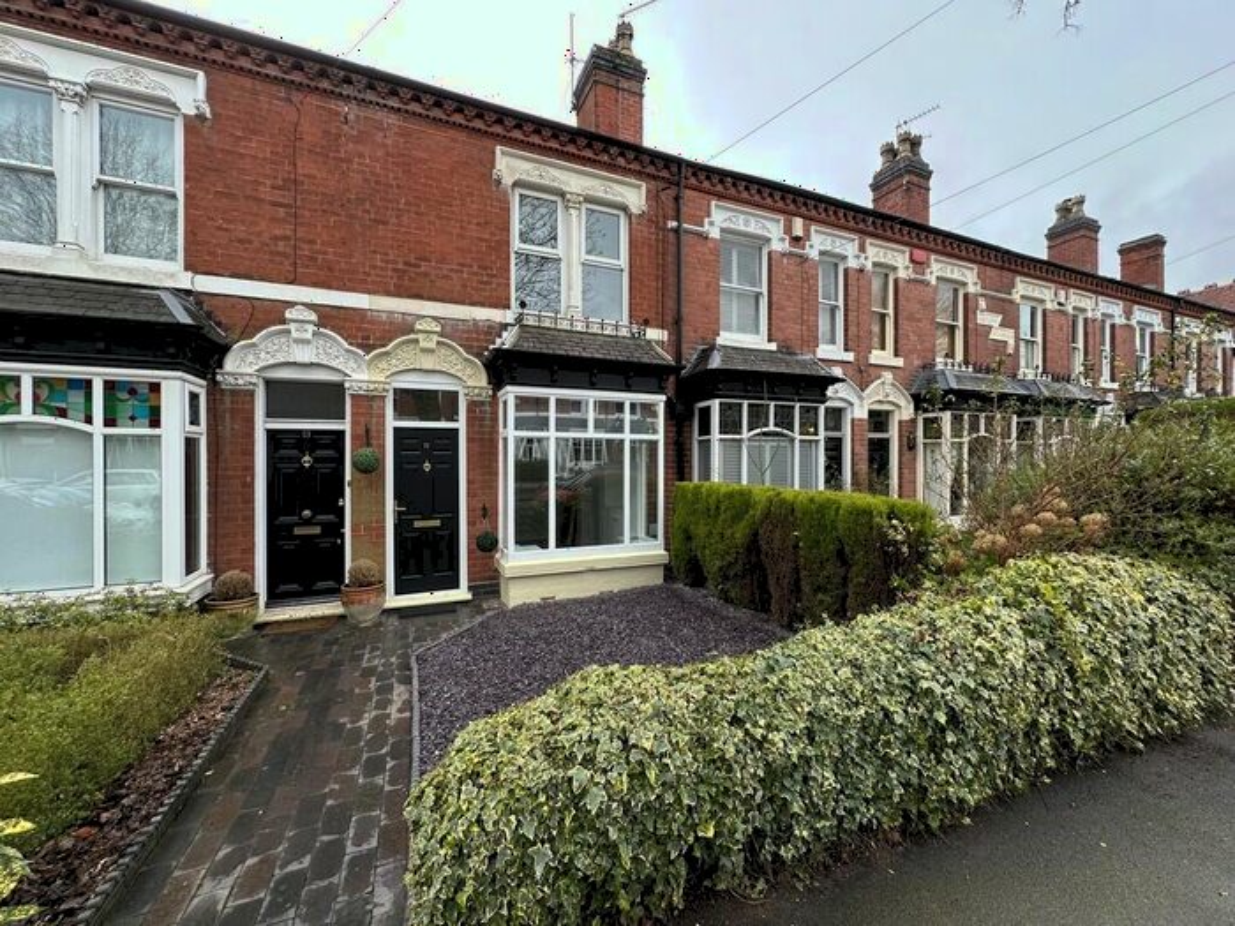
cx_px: 618
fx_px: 499
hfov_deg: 102.1
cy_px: 463
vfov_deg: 85.7
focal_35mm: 14
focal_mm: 2.22
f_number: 2.2
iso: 40
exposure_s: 1/288
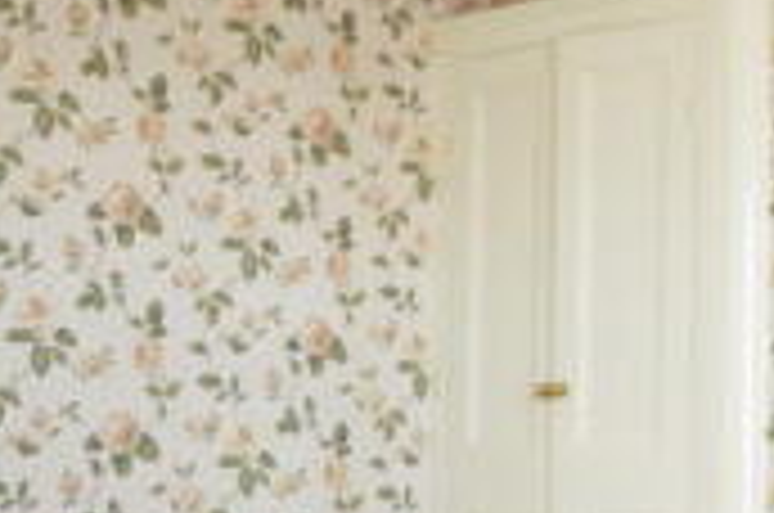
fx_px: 1844
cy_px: 477
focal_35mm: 86
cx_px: 814
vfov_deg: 15.6
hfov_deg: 22.6
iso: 720
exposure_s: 1/60
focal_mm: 15
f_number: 5
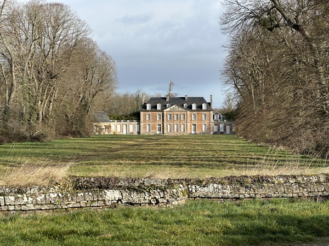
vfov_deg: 19.1
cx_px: 164
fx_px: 732
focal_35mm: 77
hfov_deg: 25.3
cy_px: 123
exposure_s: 1/445
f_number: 2.8
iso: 32
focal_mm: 9
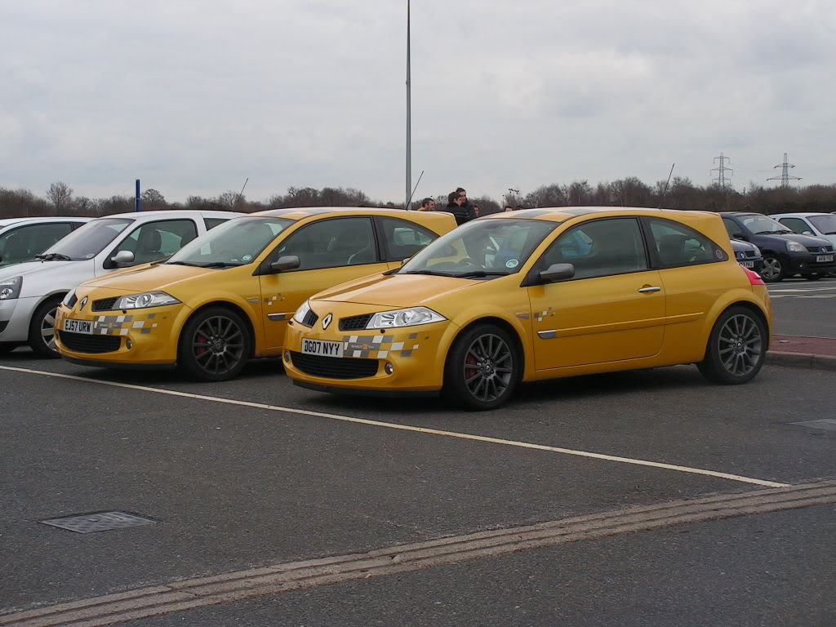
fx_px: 1787
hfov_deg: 26.3
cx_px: 418
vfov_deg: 19.9
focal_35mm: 74
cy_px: 314
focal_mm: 12.4
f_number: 3.3
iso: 64
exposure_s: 1/320
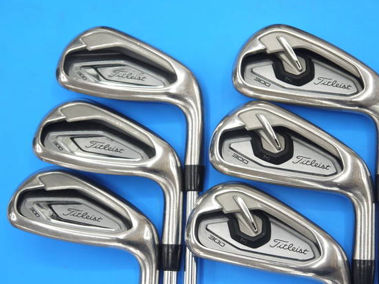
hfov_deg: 32.2
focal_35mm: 60
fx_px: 657
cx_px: 210
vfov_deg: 24.4
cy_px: 156
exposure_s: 1/125
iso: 500
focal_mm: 26
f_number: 4.7
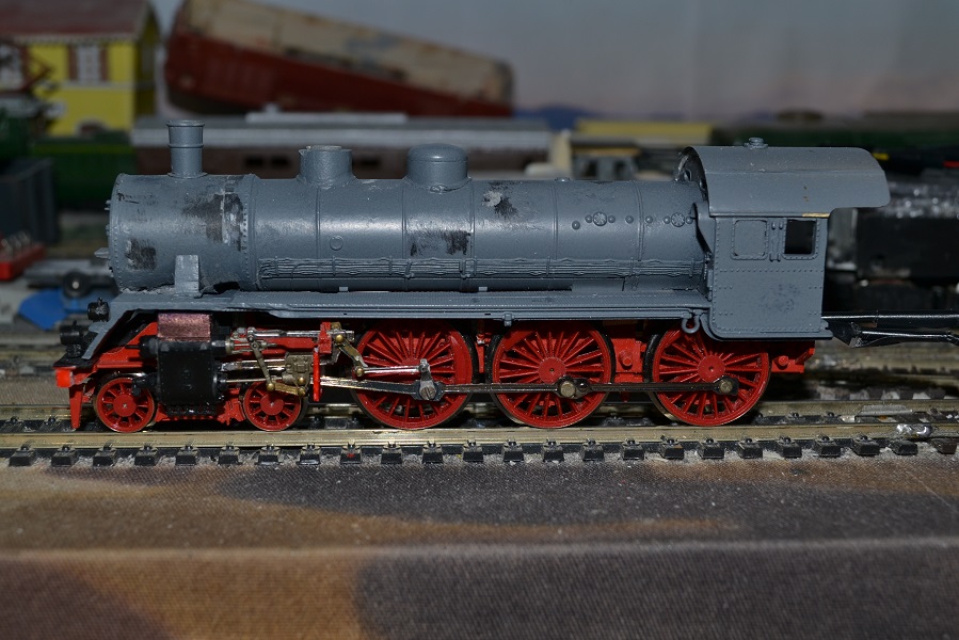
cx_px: 480
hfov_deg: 41.1
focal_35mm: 48
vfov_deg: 28.1
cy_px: 320
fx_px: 1279
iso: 100
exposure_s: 1/60
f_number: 8
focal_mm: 32
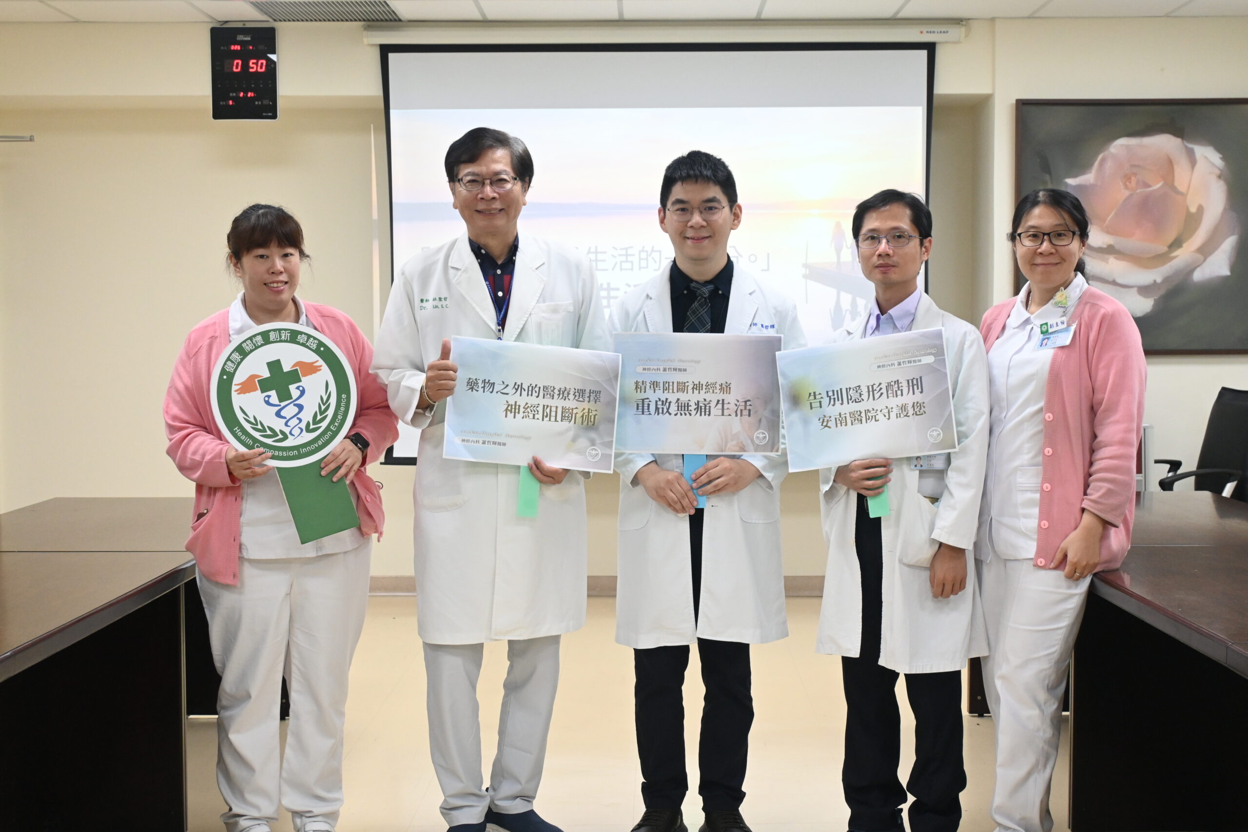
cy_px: 416
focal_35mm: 51
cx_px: 624
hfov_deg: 38.9
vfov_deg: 26.5
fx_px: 1768
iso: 1600
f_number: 5
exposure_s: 1/125
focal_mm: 34
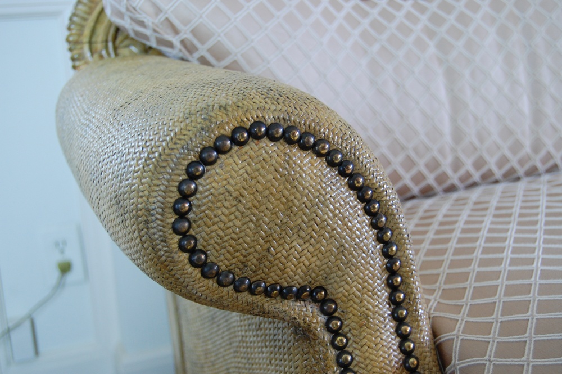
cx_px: 281
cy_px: 187
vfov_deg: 28.0
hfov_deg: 41.1
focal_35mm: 48
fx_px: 749
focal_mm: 32
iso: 800
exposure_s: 1/10
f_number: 4.5
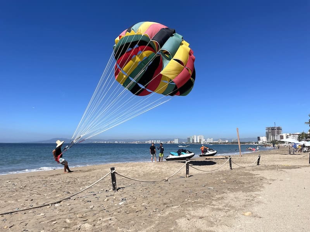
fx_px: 233
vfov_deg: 53.1
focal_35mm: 26
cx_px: 155
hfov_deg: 67.3
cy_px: 116
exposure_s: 1/5291
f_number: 1.6
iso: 32
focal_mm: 4.2
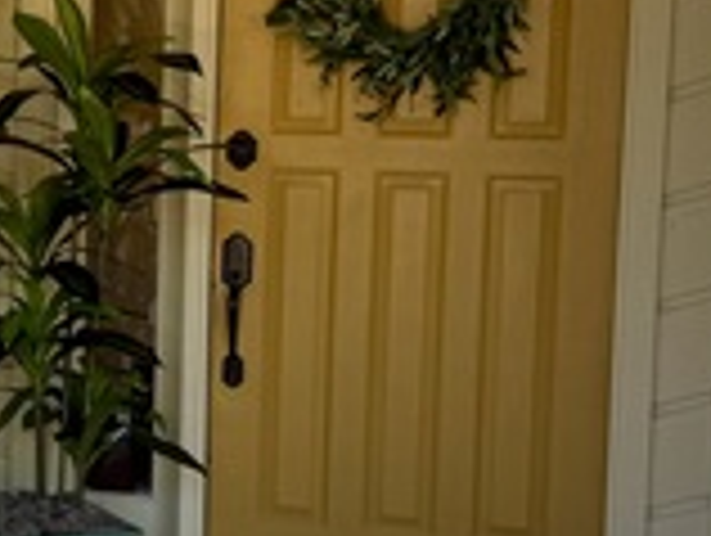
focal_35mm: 97
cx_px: -230
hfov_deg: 18.7
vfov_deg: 15.3
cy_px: 230
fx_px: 1995
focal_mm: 6.76
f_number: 1.78
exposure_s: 1/256
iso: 64
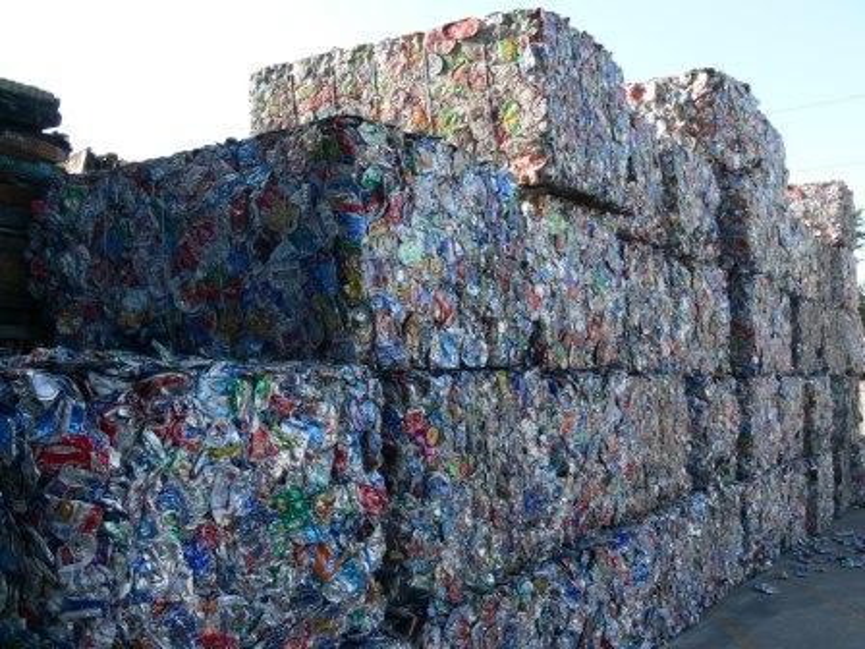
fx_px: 875
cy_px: 324
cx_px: 432
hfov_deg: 52.6
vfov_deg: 40.7
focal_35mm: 35
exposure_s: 1/100
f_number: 4.5
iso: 80
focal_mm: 7.4
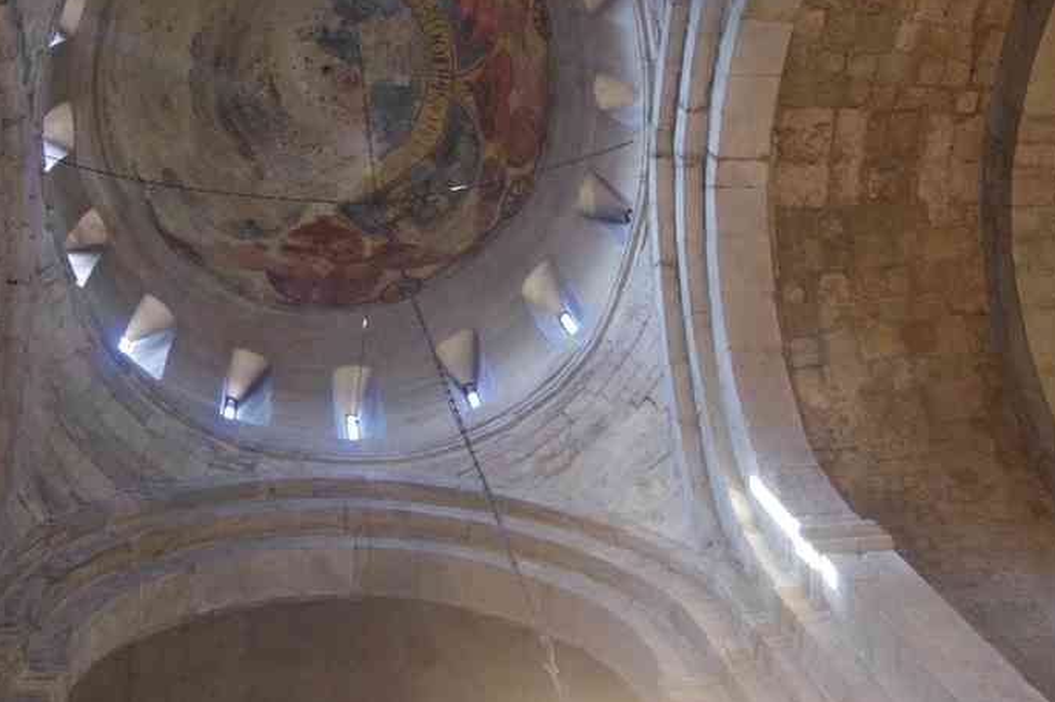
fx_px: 1603
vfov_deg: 24.5
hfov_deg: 36.2
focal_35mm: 55
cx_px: 392
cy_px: 200
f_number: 4
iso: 3200
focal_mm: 25
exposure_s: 1/15
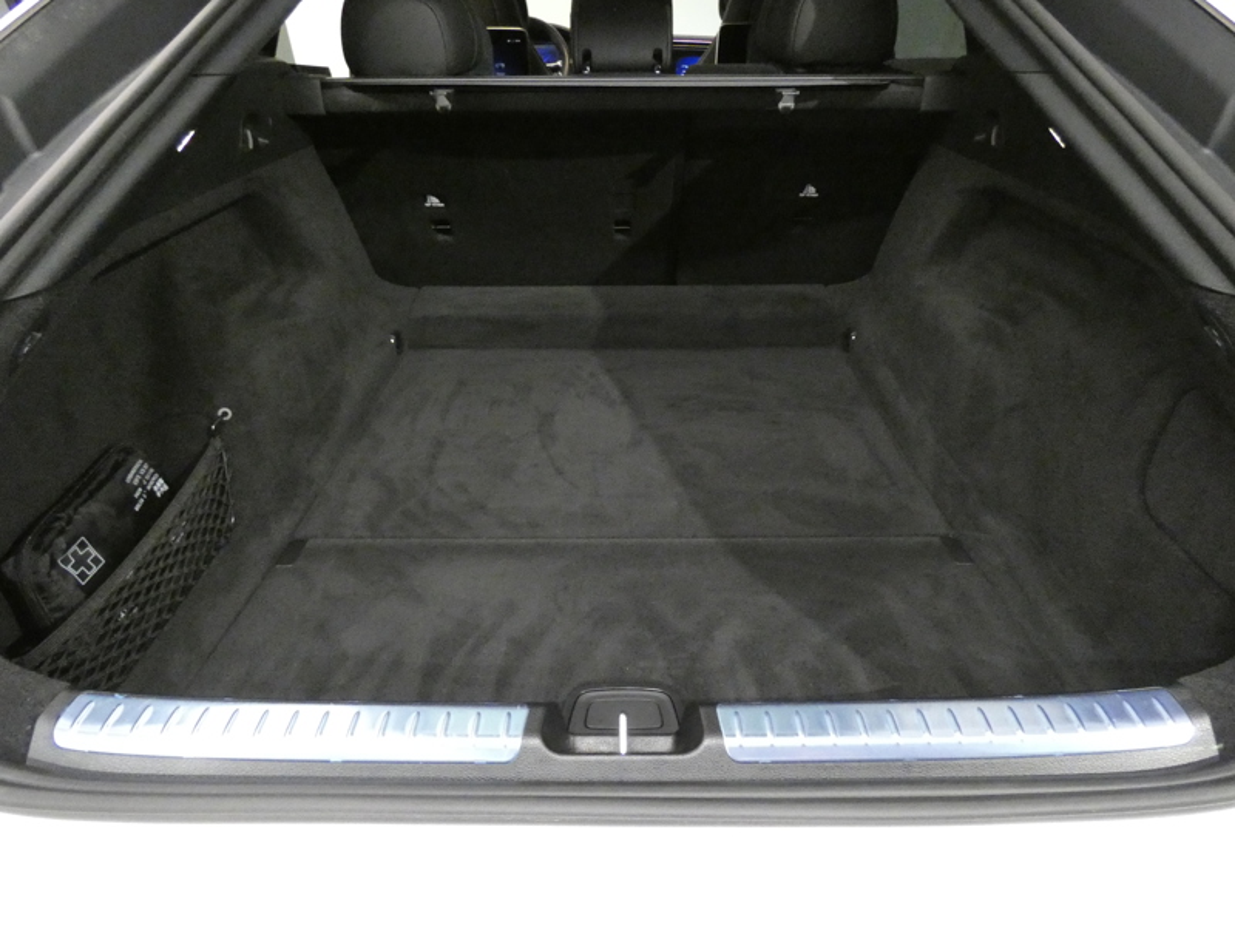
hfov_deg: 81.7
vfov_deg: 66.0
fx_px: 714
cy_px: 463
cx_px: 618
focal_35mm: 20
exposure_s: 1/50
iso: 1600
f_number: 2.8
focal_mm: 3.6
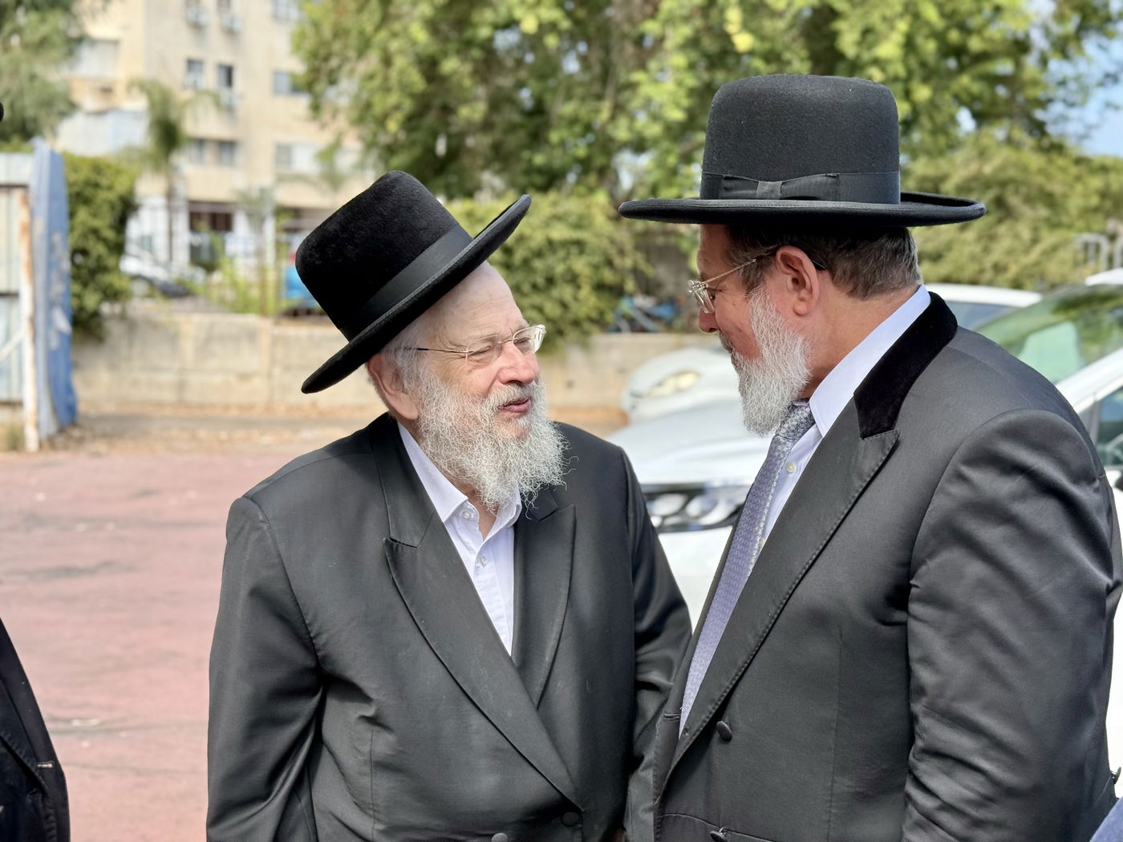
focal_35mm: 48
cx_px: 562
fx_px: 1557
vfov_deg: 30.3
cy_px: 421
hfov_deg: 39.7
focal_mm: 6.76
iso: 64
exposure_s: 1/1377
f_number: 1.78
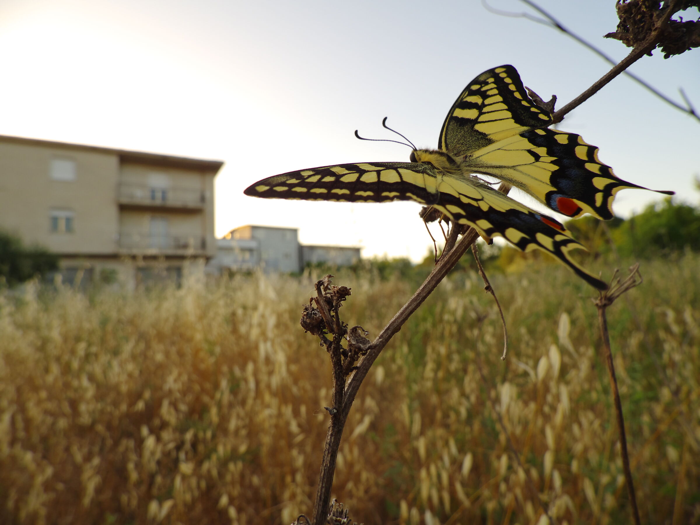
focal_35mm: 17
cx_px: 350
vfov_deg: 74.7
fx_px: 344
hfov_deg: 91.0
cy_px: 262
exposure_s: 1/200
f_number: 3.7
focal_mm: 3.8
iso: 100
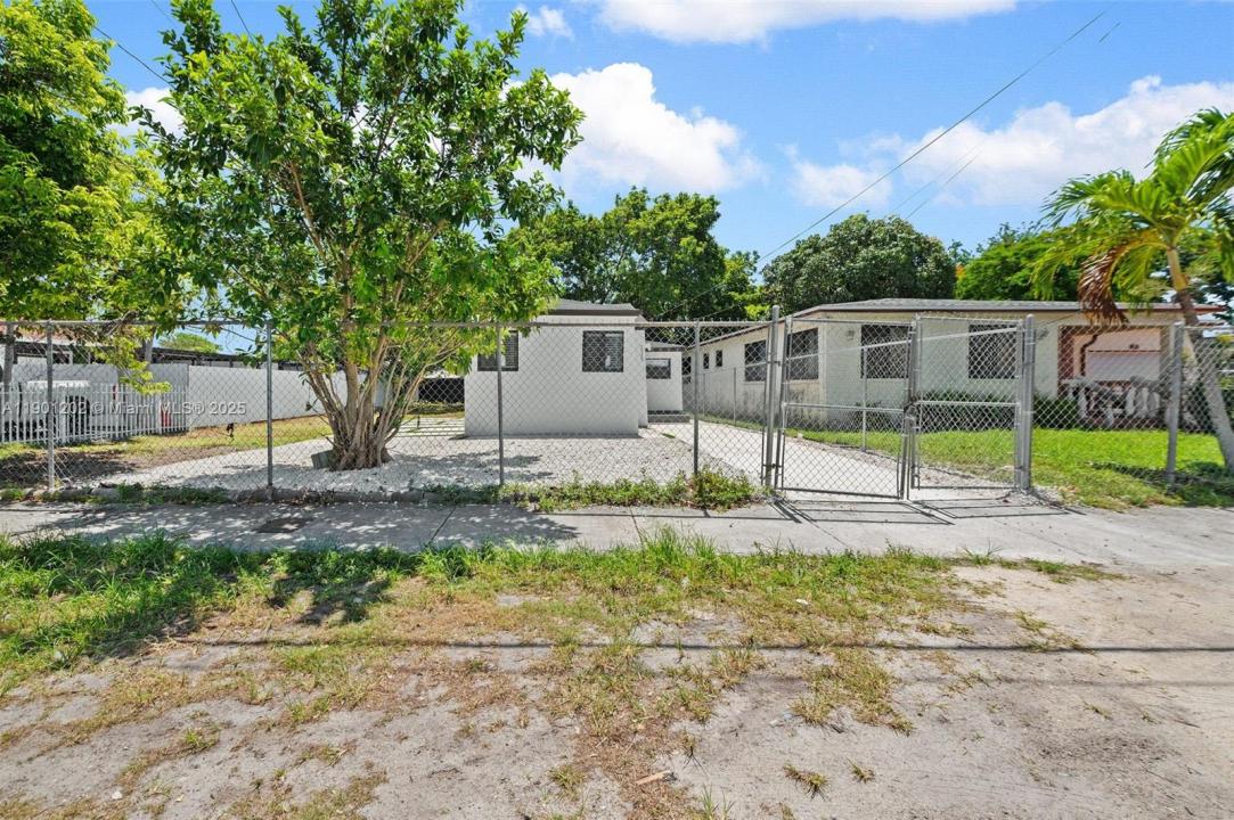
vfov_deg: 81.1
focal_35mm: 14
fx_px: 479
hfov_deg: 104.3
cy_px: 410
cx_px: 617
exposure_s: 1/250
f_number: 8
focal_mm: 14
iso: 200
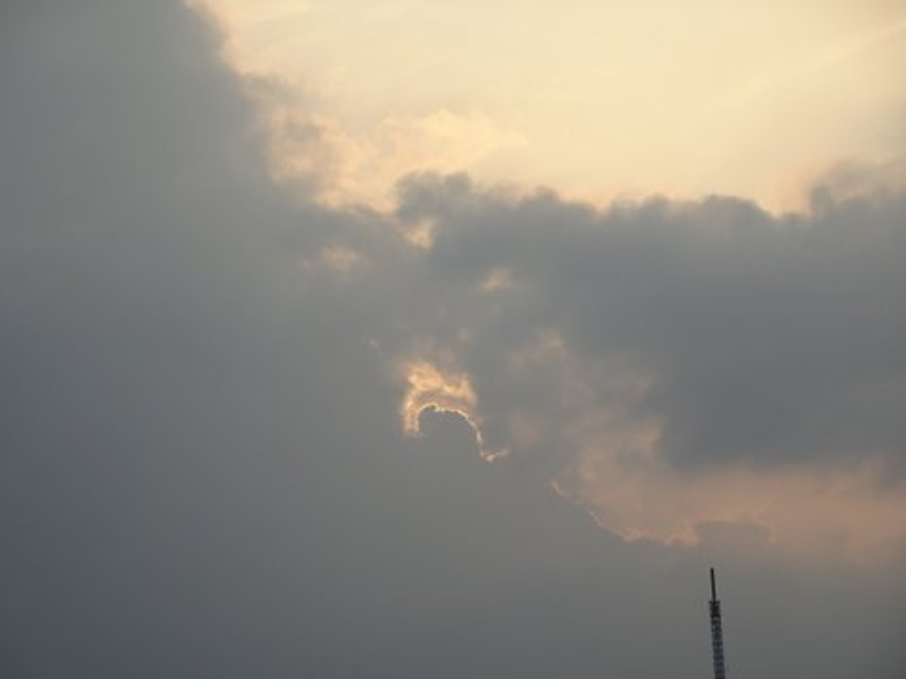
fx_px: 5078
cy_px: 340
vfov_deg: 7.7
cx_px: 453
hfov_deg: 10.2
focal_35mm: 194
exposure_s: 1/250
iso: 80
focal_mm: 33.17
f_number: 6.3
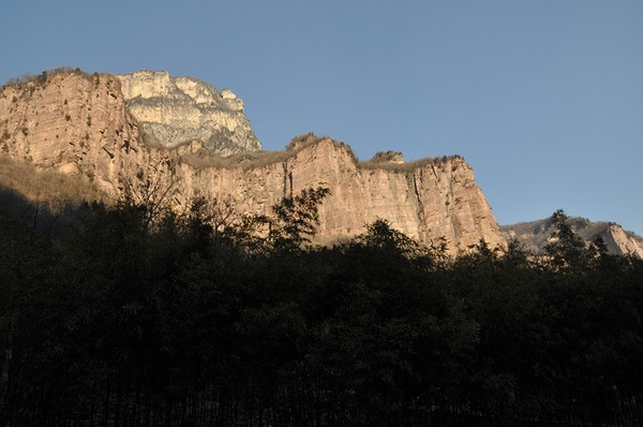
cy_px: 214
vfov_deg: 47.8
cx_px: 322
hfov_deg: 67.5
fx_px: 481
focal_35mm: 27
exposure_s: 1/160
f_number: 11
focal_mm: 18
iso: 200
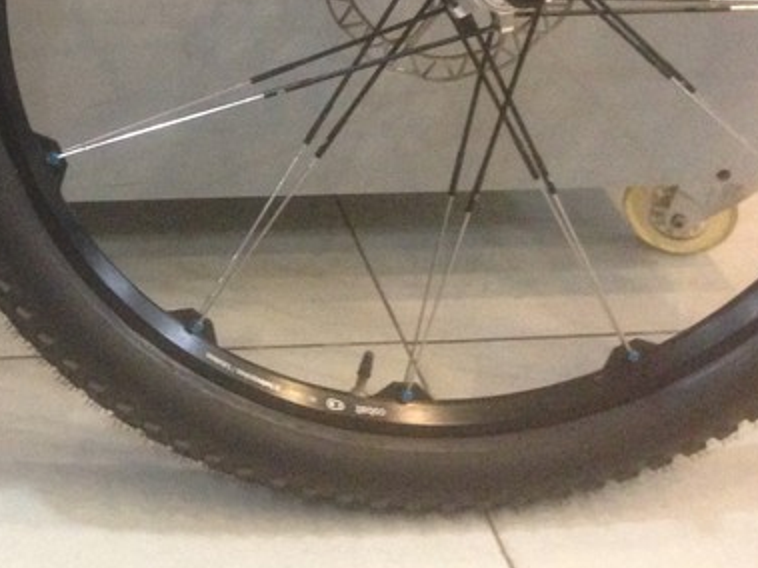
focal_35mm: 87
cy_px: 6
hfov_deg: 21.4
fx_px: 1904
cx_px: -70
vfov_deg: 16.6
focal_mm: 4.12
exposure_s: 1/20
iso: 320
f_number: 2.4
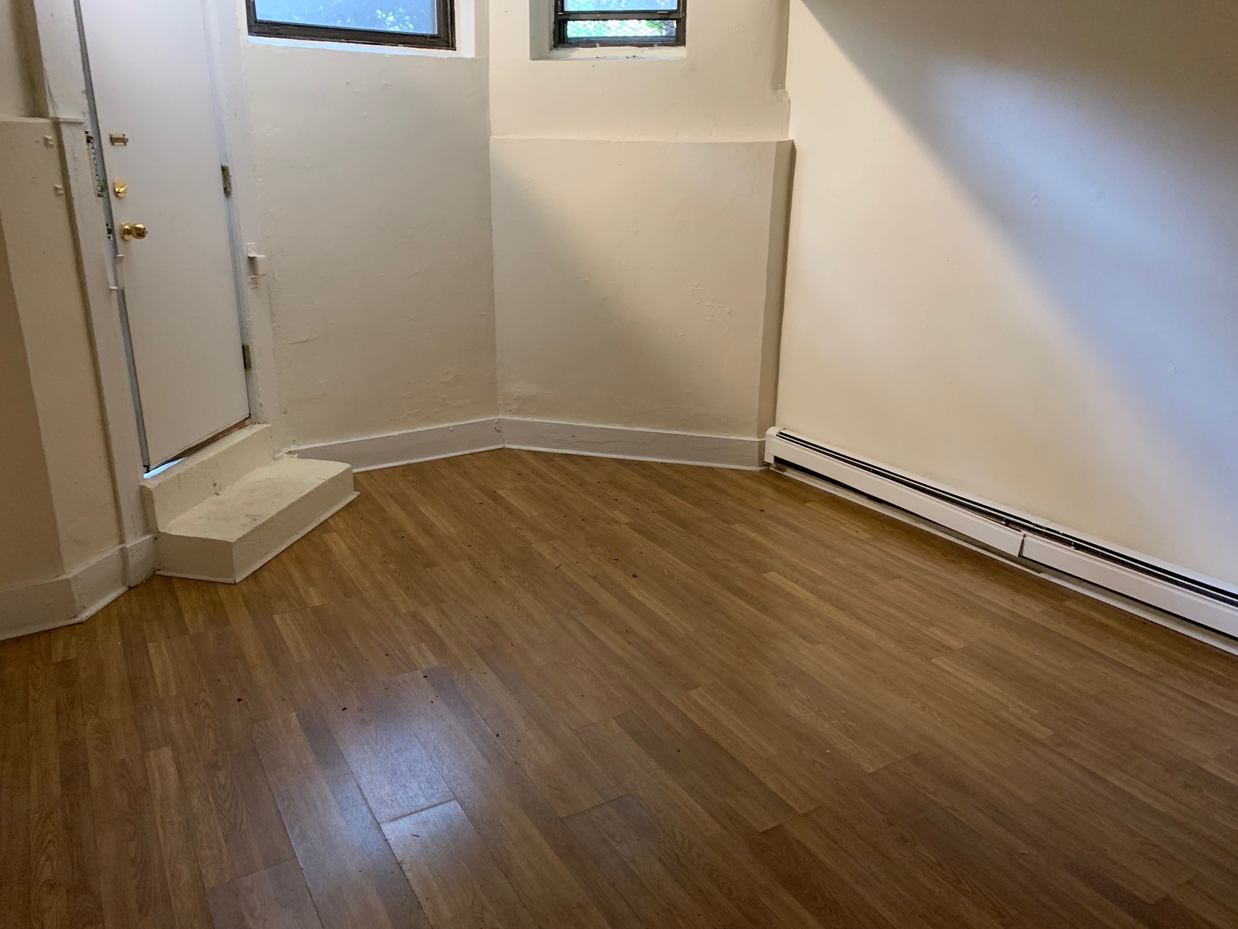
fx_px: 930
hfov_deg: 67.3
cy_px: 464
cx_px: 619
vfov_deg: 53.1
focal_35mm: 26
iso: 500
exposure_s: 1/30
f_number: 1.8
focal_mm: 4.25
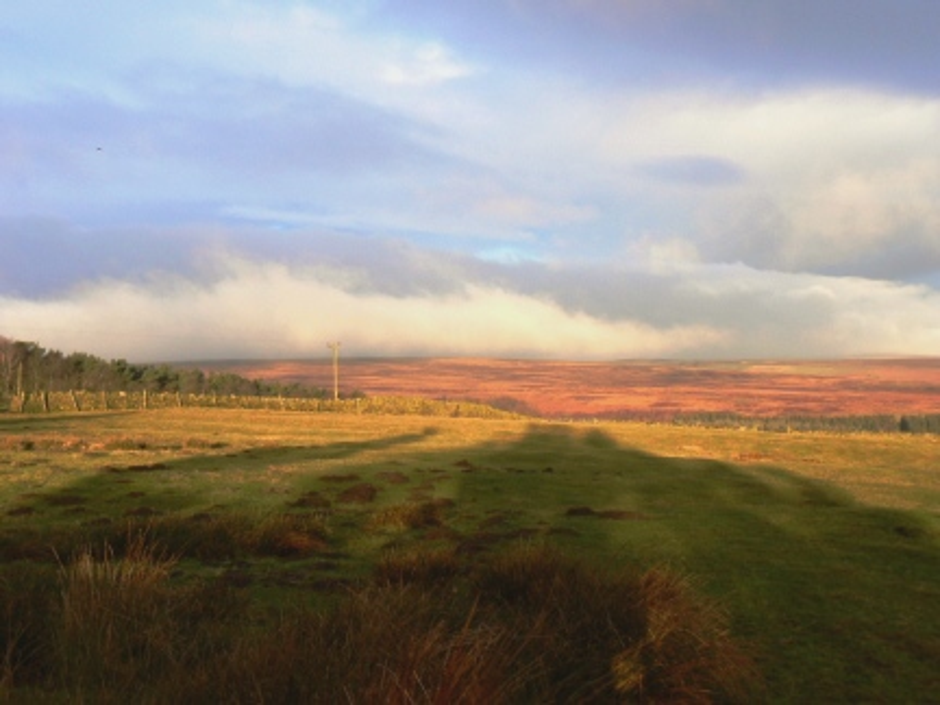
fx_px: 1466
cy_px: 352
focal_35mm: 54
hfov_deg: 35.5
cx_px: 470
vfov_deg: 27.0
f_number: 5
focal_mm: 9.1
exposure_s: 1/100
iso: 80
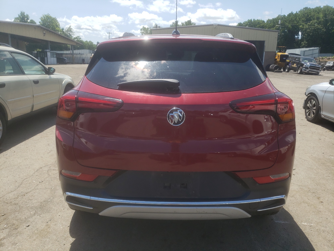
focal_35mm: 26
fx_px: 251
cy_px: 126
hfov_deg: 67.3
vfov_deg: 53.1
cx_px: 167
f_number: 1.5
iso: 50
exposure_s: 1/2000
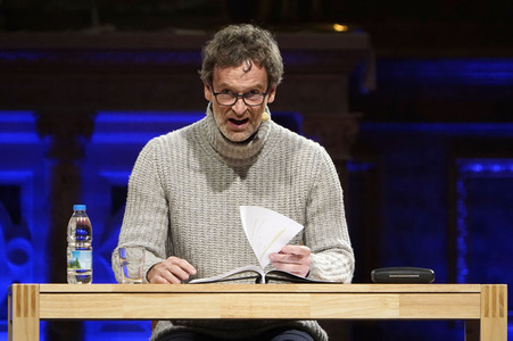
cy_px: 170
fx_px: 8544
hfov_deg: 3.4
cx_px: 256
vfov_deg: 2.3
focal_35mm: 600
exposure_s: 1/200
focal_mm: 600
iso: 6400
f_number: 6.3
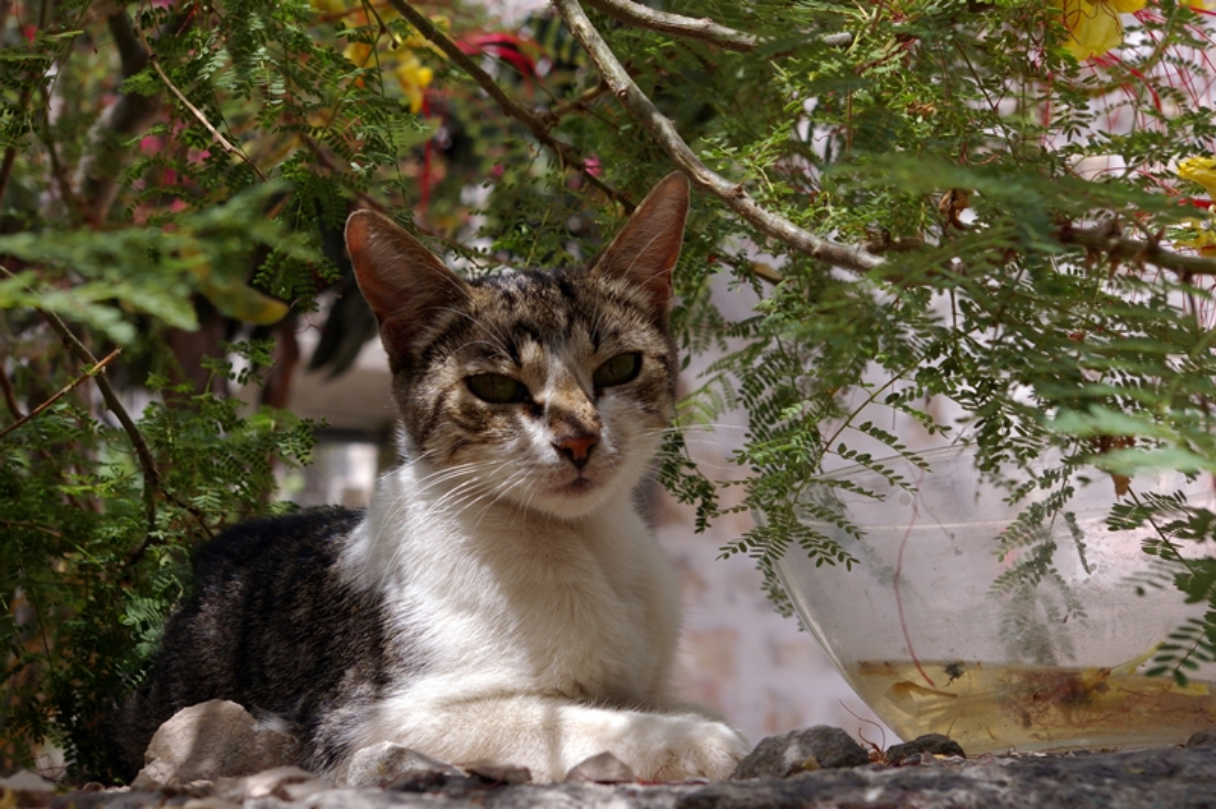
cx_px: 608
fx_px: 2784
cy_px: 404
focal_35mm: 82
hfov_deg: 24.6
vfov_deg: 16.5
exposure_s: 1/350
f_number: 11
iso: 400
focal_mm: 55
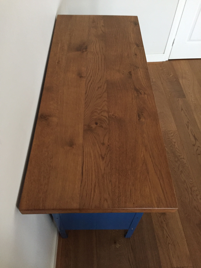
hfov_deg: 48.2
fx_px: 225
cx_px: 100
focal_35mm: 29
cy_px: 134
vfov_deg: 61.7
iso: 250
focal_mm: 4.15
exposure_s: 1/17
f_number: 2.2
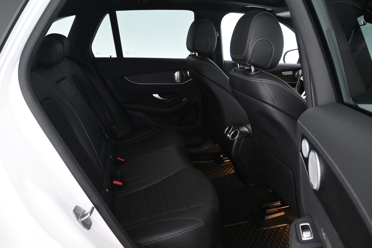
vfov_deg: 43.6
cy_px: 124
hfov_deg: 61.9
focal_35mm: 30
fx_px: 310
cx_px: 186
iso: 2500
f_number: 3.8
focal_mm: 20
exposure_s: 1/30
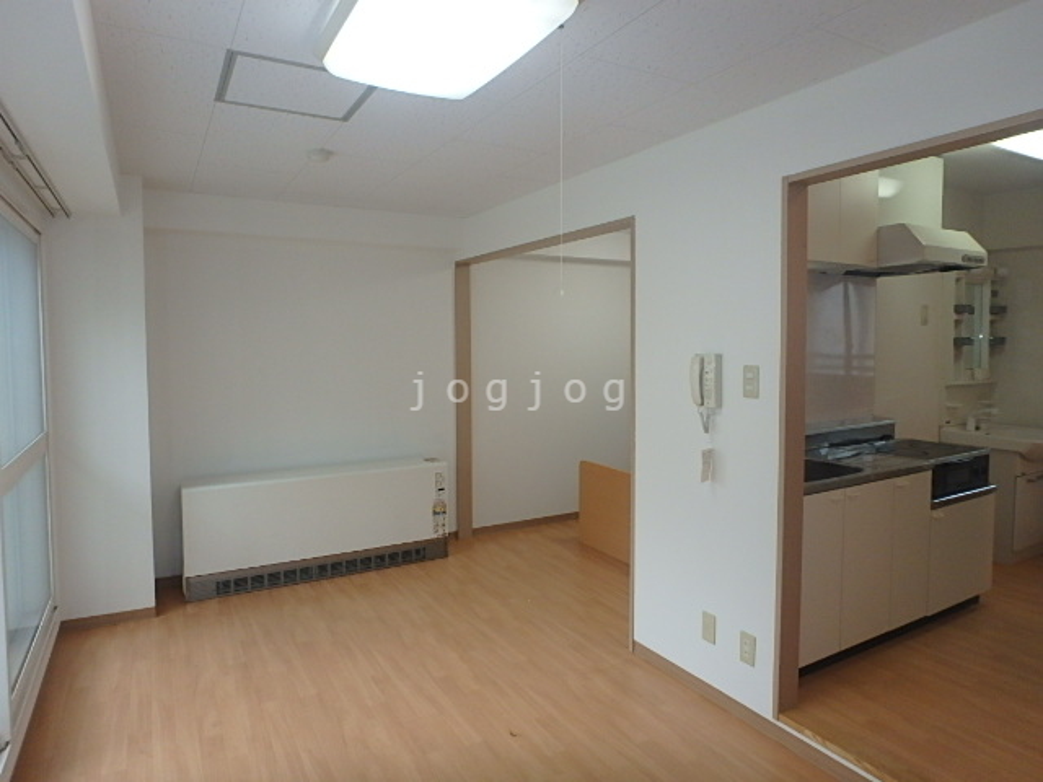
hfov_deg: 79.0
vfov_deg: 63.4
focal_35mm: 21
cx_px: 522
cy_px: 391
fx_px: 633
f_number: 3.5
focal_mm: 3.7
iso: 200
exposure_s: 1/60
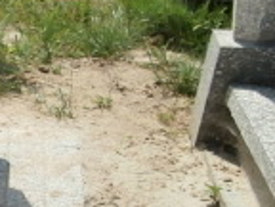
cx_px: -275
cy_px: 201
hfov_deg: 15.0
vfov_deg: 13.7
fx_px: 850
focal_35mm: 107
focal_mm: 4.2
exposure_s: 1/1600
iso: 100
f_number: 3
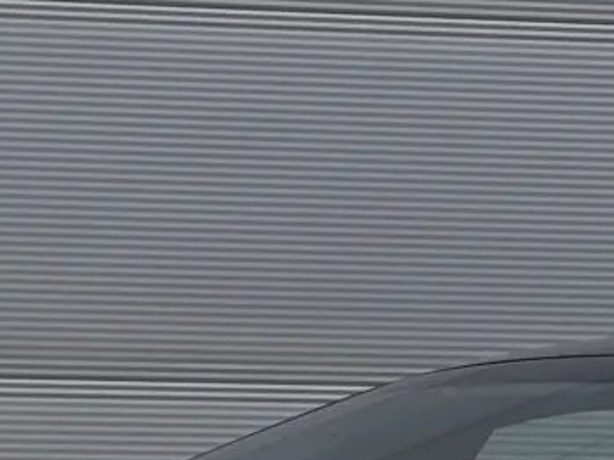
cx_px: 911
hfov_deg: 9.8
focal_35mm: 197
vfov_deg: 7.4
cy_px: 644
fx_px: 3493
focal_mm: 6.76
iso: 64
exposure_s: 1/2179
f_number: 1.78
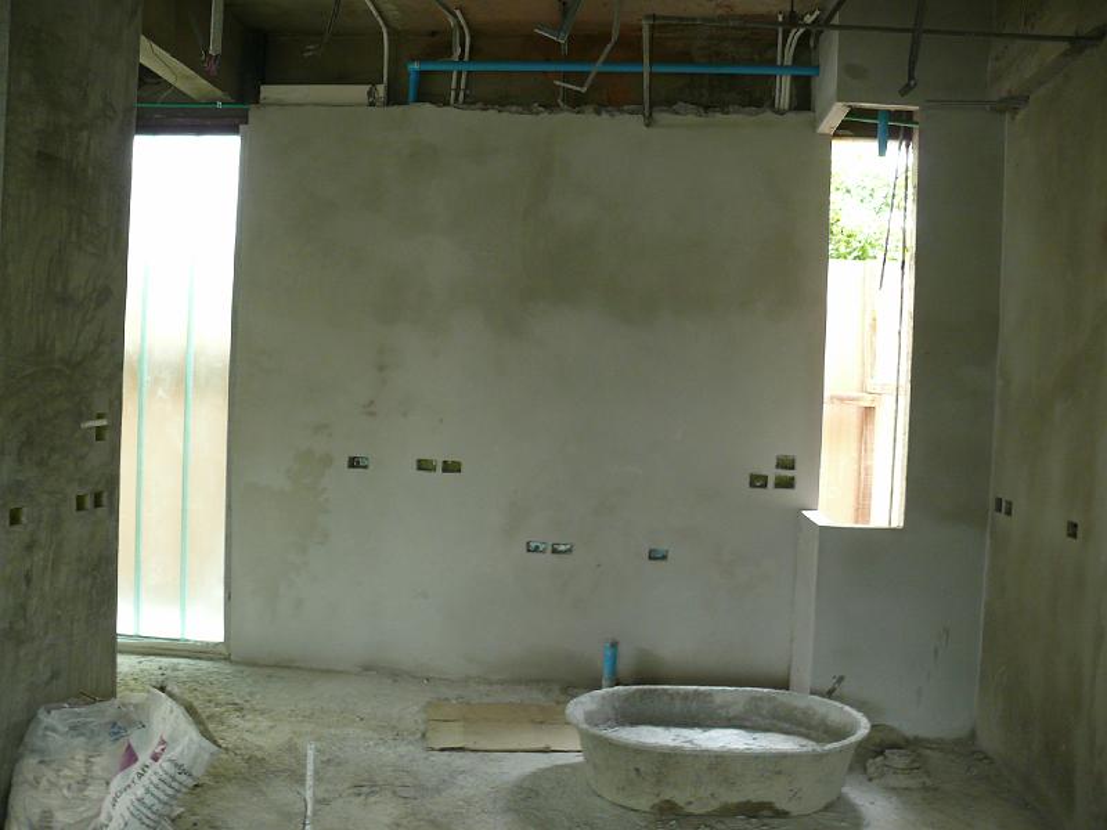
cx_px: 554
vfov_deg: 40.7
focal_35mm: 35
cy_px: 415
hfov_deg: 52.6
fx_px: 1119
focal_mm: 7.4
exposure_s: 1/13
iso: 200
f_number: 2.8
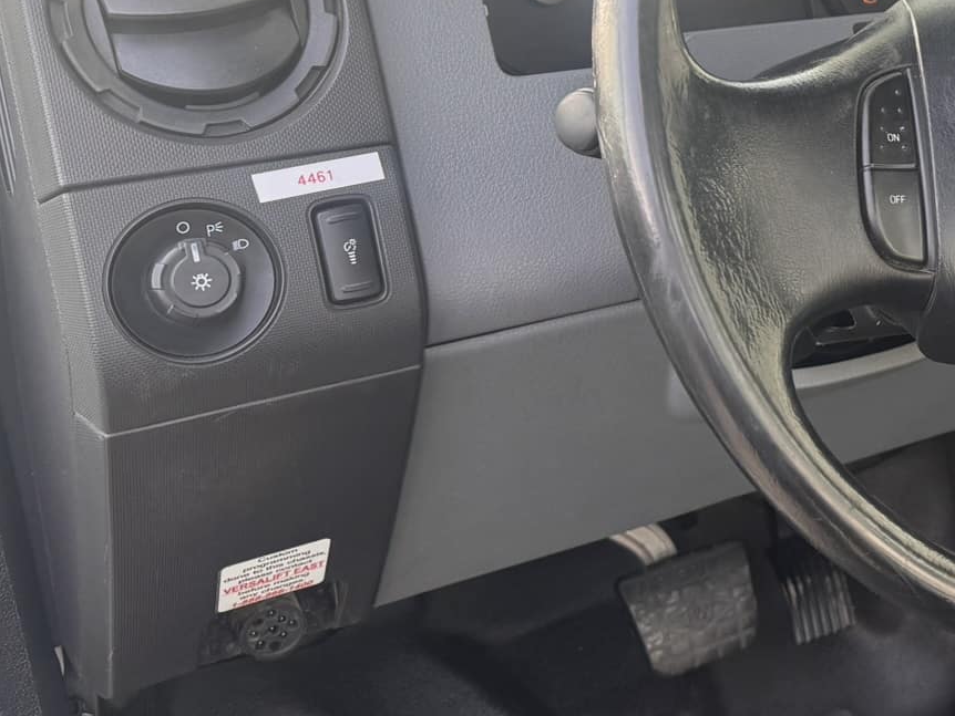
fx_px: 1573
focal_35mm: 57
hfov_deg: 30.1
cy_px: 185
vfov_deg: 25.4
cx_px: 1061
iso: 80
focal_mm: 6.76
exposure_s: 1/171
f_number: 1.78
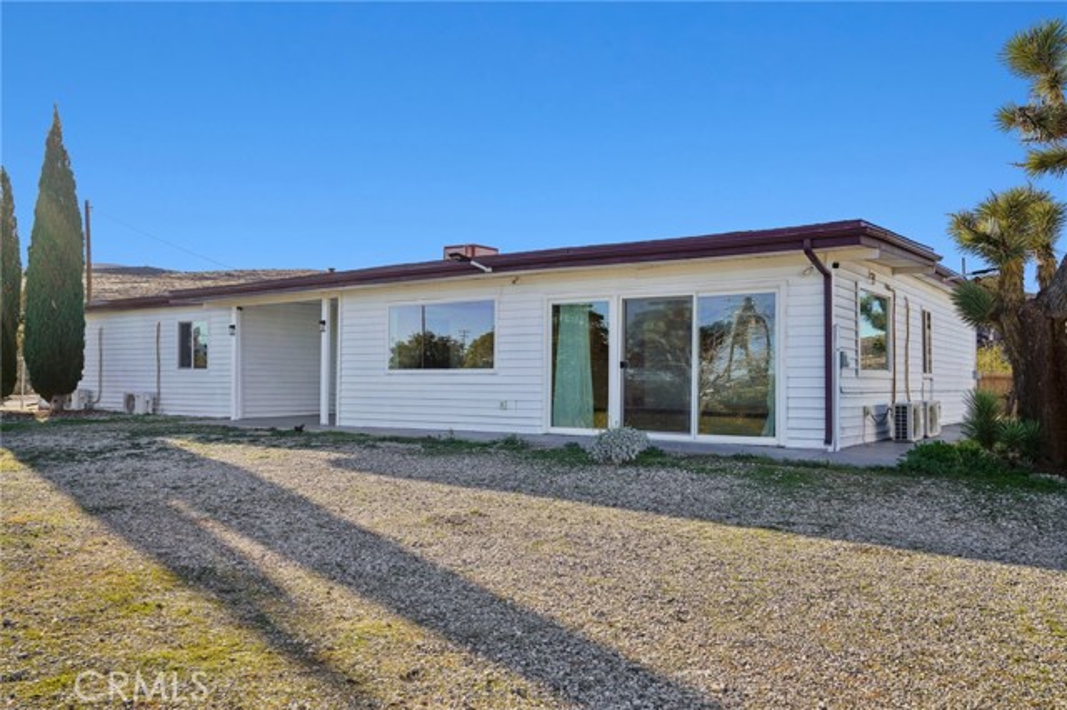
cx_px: 534
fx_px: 889
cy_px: 355
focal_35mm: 30
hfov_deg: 62.0
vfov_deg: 43.6
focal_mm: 30
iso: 100
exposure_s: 1/200
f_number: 8
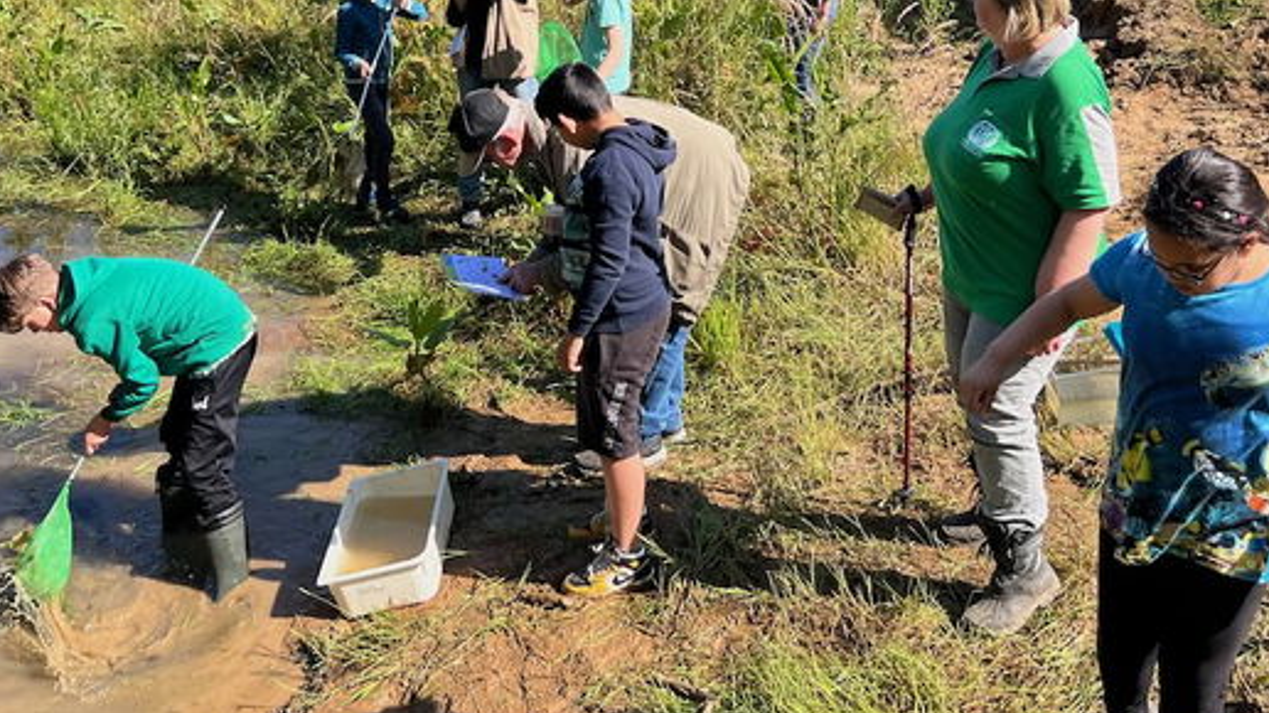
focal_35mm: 31
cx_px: 630
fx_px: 1043
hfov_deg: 62.6
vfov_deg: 37.5
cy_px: 263
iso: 50
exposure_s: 1/1838
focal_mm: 5.7
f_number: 1.5
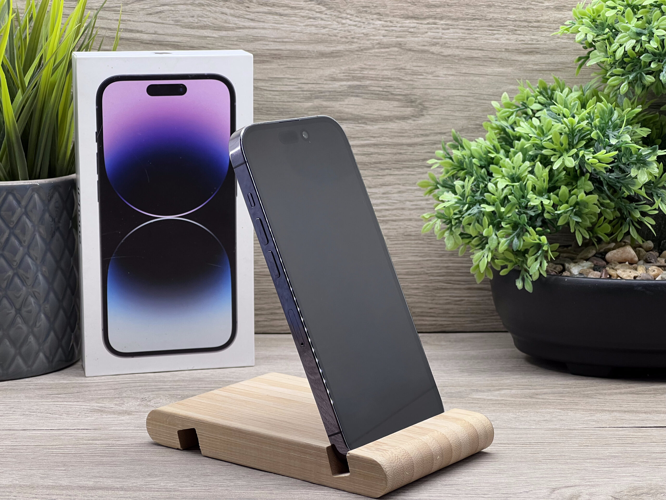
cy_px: 250
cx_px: 333
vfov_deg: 19.1
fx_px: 1481
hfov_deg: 25.3
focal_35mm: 77
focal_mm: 9
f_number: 2.8
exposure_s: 1/100
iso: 100
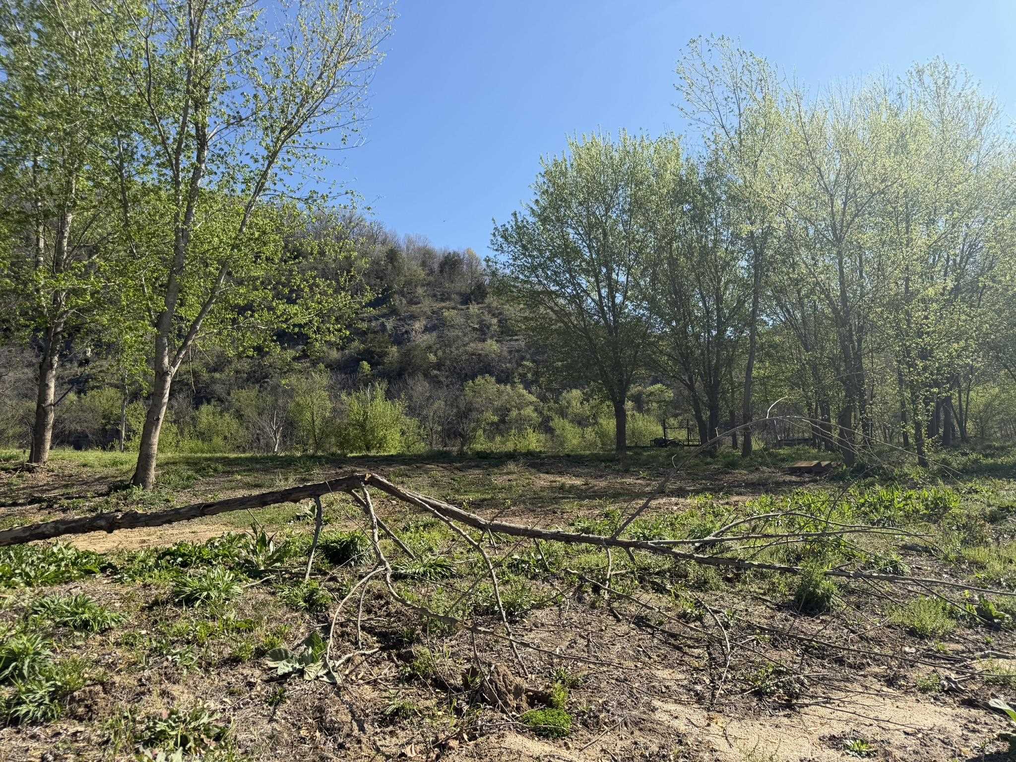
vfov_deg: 56.8
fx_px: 704
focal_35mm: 24
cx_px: 508
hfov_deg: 71.6
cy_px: 381
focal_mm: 6.76
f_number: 1.78
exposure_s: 1/3145
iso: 80
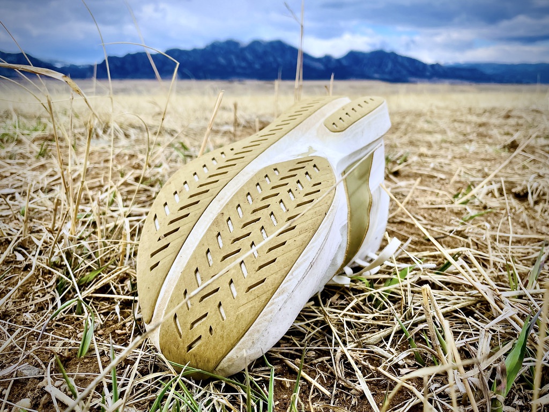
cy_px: 206
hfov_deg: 67.3
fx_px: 412
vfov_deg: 53.1
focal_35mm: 26
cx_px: 274
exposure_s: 1/3731
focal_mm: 4.2
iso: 50
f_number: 1.6
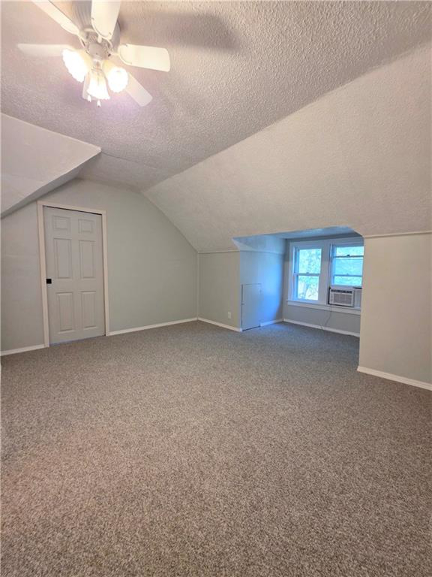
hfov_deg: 89.9
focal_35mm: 13
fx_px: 216
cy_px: 288
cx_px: 216
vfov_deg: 106.2
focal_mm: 2.2
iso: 250
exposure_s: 1/120
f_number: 1.9
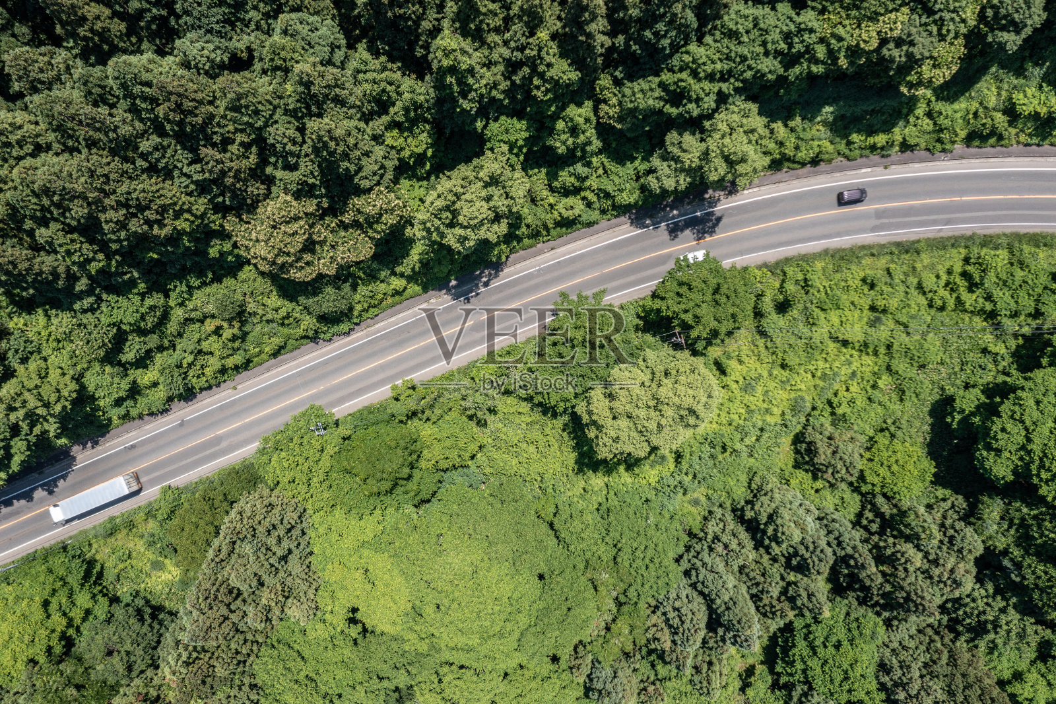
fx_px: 821
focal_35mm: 28
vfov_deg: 46.4
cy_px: 352
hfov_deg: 65.5
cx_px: 528
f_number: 5.6
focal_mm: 10.26
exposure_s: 1/60
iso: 100
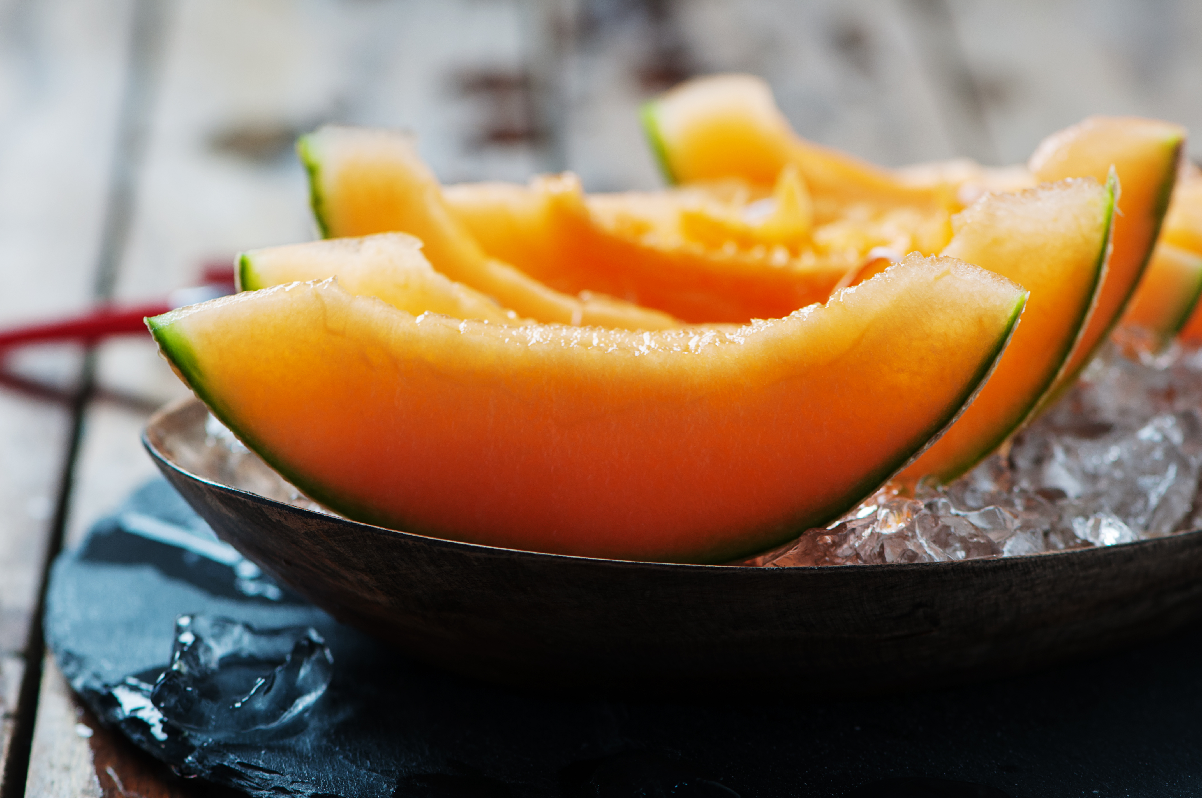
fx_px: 5252
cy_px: 399
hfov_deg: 13.1
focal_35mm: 158
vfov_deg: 8.7
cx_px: 601
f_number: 5
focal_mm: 105
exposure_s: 1/125
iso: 100
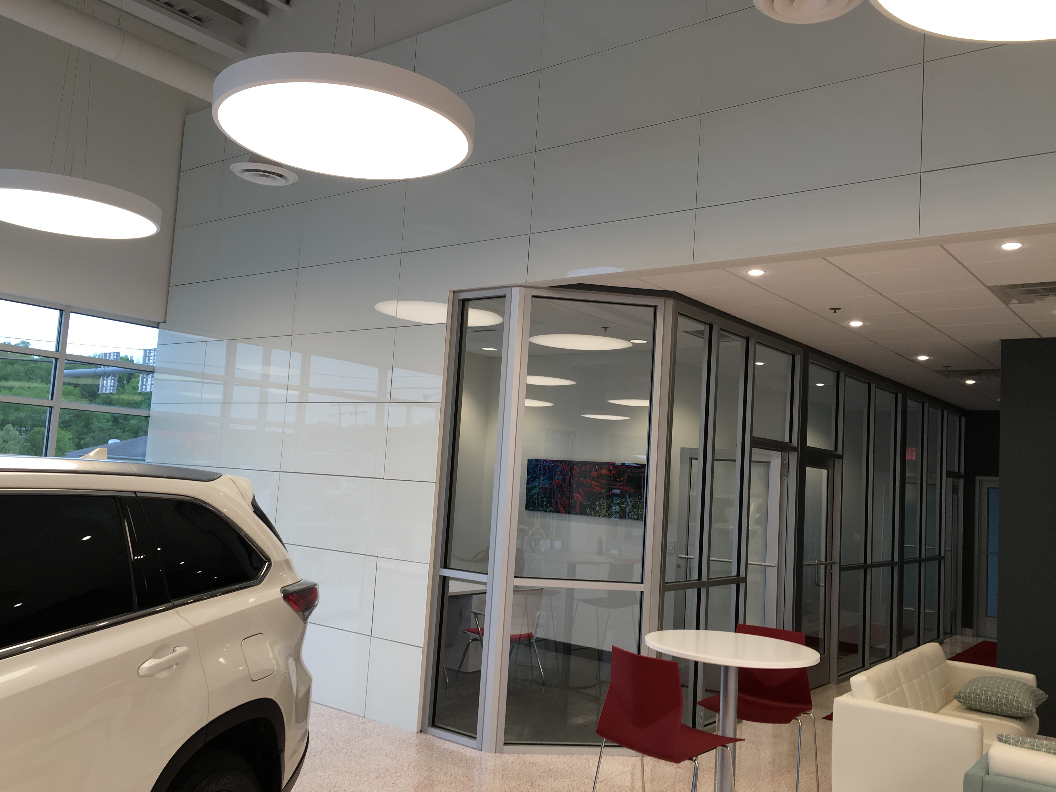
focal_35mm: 29
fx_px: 885
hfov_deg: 61.7
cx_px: 528
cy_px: 396
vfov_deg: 48.2
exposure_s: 1/60
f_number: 2.2
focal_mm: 4.15
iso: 25
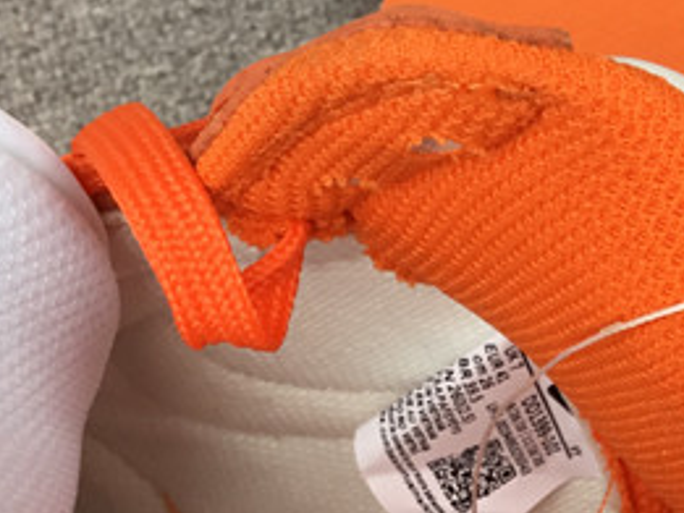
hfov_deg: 18.3
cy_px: 663
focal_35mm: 107
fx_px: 2115
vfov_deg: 13.4
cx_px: 480
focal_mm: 3.3
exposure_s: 1/100
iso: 25
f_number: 2.4
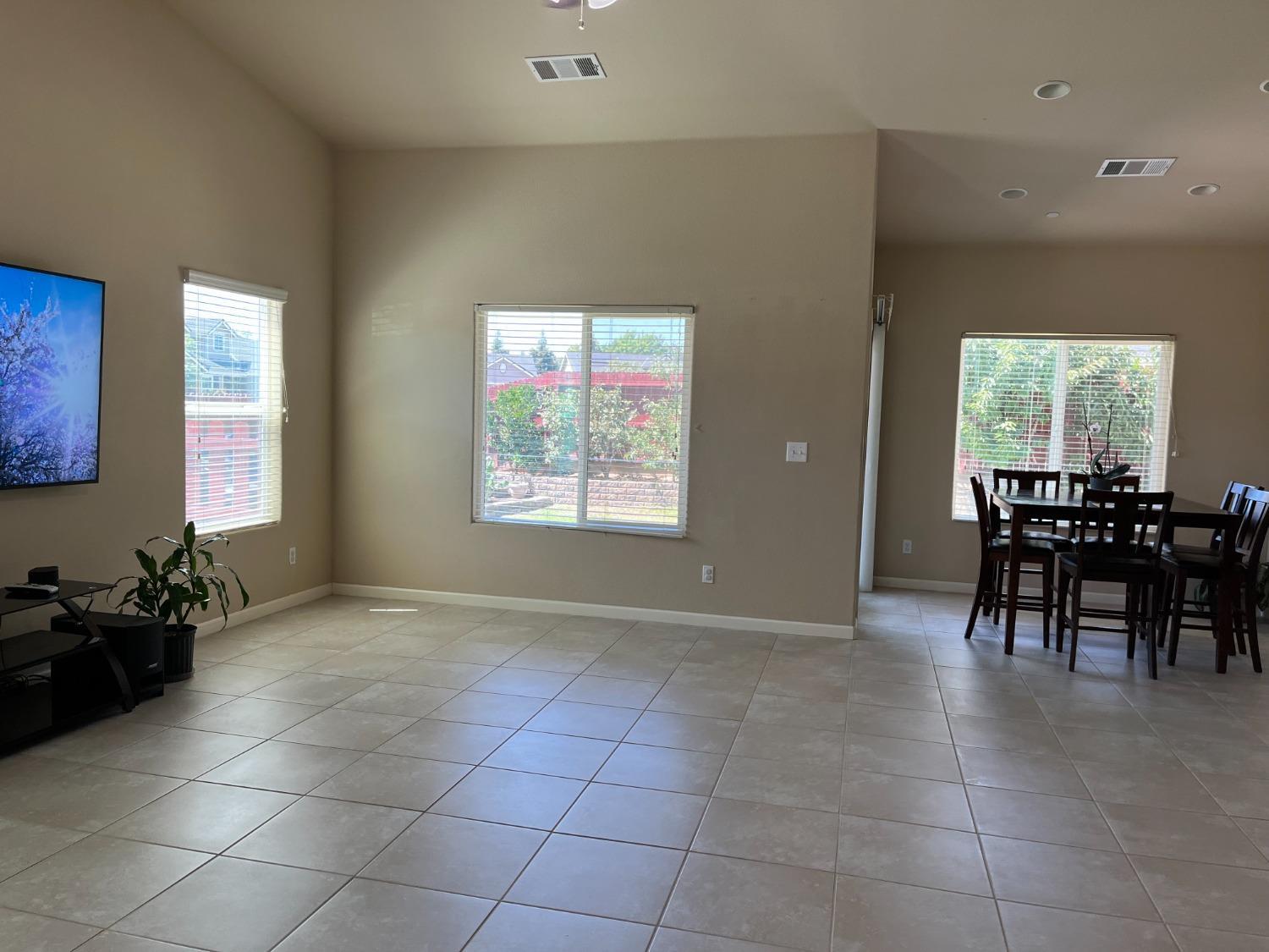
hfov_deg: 67.3
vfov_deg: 53.1
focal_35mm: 26
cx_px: 634
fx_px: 953
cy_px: 476
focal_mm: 5.1
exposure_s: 1/132
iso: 64
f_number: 1.6
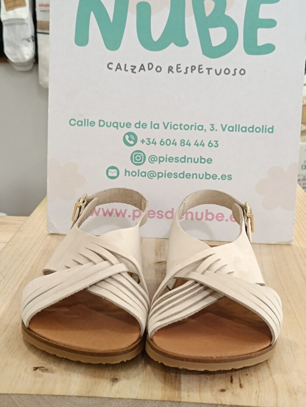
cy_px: 204
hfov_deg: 56.8
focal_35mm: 24
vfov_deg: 71.6
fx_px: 283
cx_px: 153
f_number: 1.88
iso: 486
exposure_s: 1/101
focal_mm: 5.59
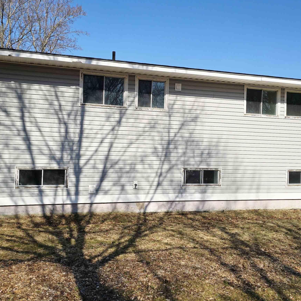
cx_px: 141
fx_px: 354
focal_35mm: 36
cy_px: 147
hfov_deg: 46.0
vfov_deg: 46.0
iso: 12
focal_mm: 6.3
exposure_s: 1/1111
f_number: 1.7
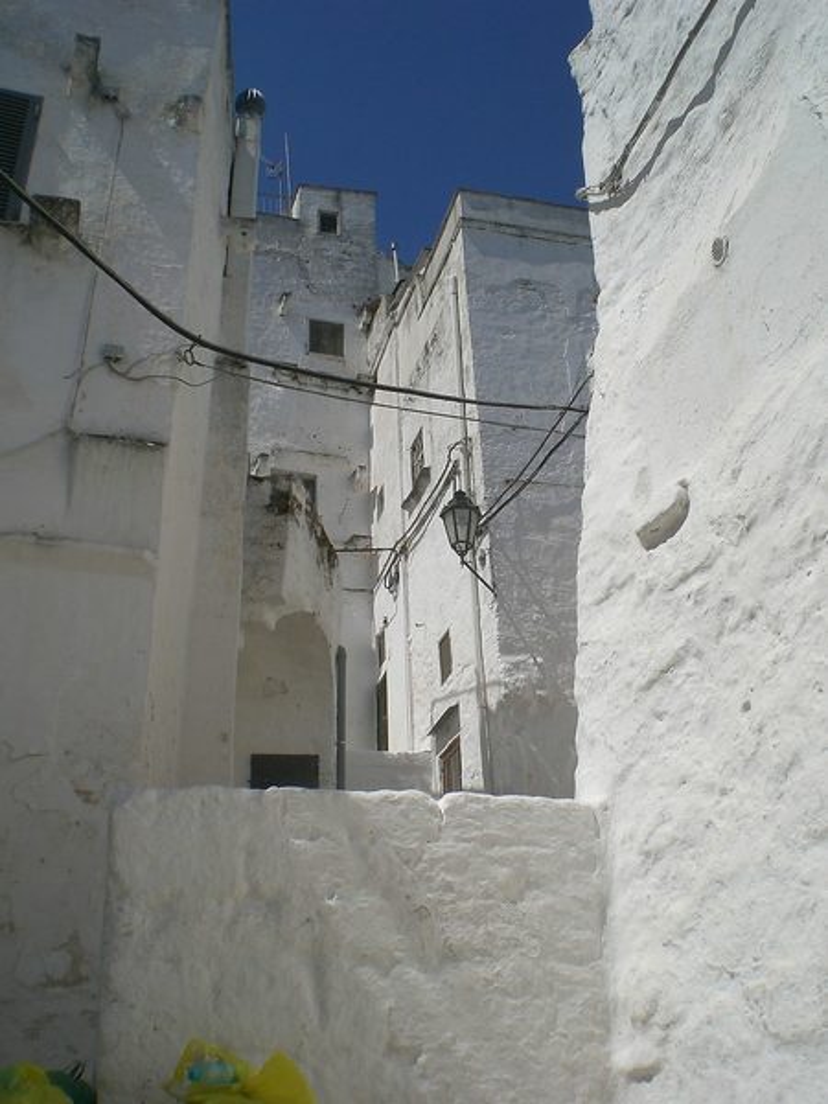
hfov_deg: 37.7
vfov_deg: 49.0
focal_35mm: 38
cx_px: 414
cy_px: 552
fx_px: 1212
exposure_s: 1/1250
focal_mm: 6.3
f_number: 4.4
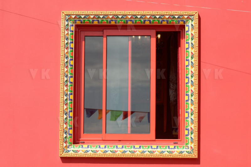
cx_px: 126
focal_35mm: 150
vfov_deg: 9.1
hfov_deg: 13.7
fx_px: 1044
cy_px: 84
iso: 125
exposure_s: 1/500
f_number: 5.6
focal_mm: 100
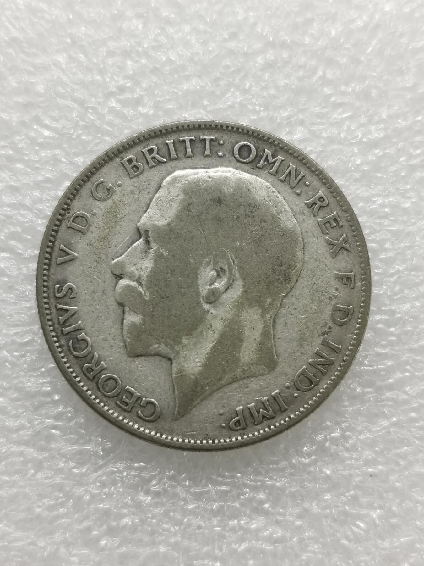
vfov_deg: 29.4
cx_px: 212
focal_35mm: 66
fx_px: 1078
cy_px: 283
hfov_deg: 22.3
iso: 80
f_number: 1.6
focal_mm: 5.56
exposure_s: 1/100
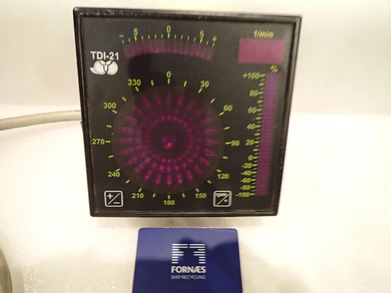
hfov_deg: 69.4
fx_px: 282
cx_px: 196
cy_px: 146
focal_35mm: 25
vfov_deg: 54.9
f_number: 2
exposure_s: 1/30
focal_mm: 4.5
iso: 500
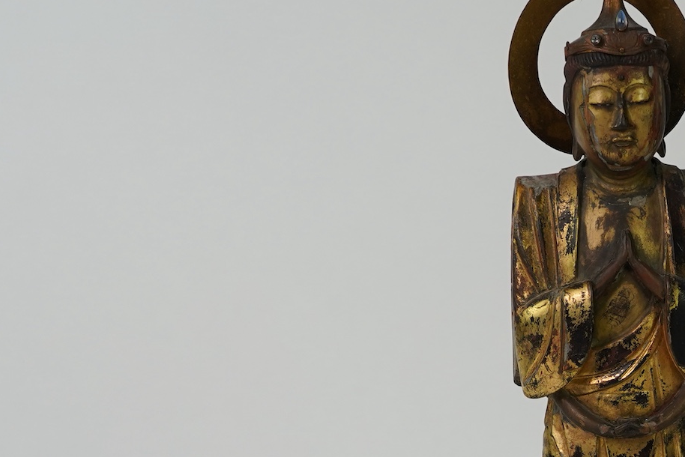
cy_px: 552
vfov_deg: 12.1
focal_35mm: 111
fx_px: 2113
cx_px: 635
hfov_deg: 18.1
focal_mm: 37
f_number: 8
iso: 500
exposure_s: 1/125
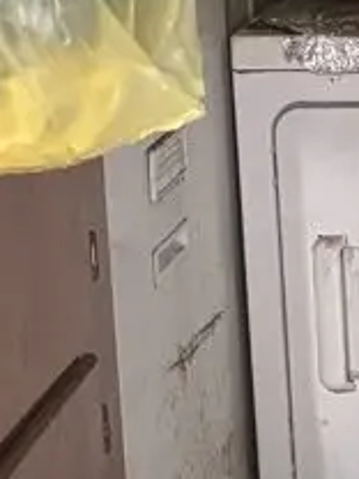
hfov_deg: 9.1
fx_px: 2074
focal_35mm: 150
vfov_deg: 12.9
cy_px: -37
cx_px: 808
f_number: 1.6
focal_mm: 5.96
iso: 500
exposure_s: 1/30
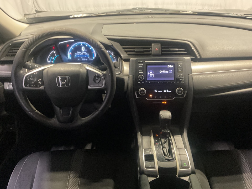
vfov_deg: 48.2
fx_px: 211
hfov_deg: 61.7
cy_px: 94
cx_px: 126
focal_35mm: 29
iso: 400
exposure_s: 1/30
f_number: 1.8
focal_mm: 3
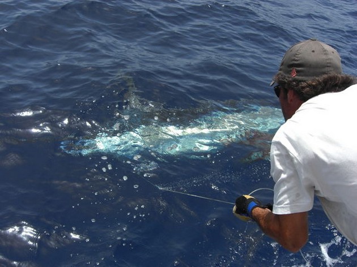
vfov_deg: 37.7
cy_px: 134
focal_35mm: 38
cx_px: 178
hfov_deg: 49.0
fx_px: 392
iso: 80
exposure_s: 1/640
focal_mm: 7.9
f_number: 4
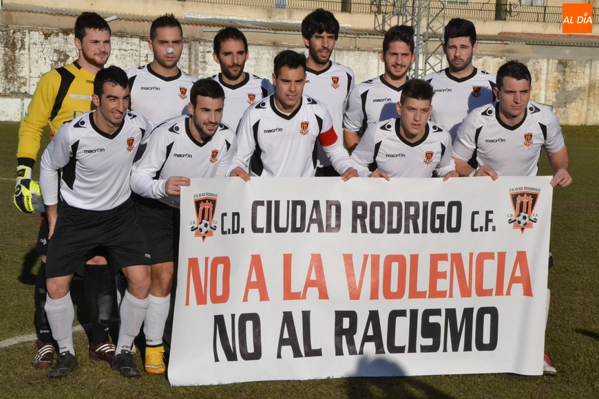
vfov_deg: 15.2
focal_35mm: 90
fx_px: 1497
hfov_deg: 22.6
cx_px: 297
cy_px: 196
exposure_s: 1/4000
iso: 3200
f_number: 16
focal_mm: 58
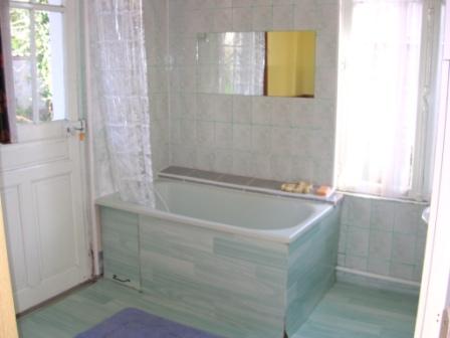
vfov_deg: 38.7
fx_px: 481
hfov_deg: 50.1
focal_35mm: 37
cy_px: 169
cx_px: 225
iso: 100
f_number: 2.7
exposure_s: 1/30
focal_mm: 5.6
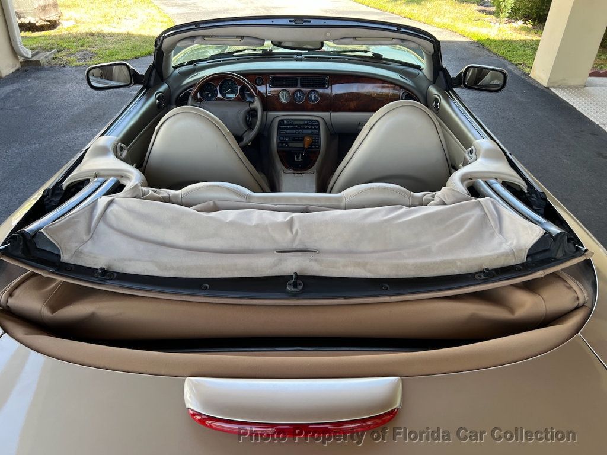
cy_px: 228
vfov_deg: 53.1
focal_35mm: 26
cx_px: 304
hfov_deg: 67.3
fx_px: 456
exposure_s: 1/217
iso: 40
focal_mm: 5.7
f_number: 1.5
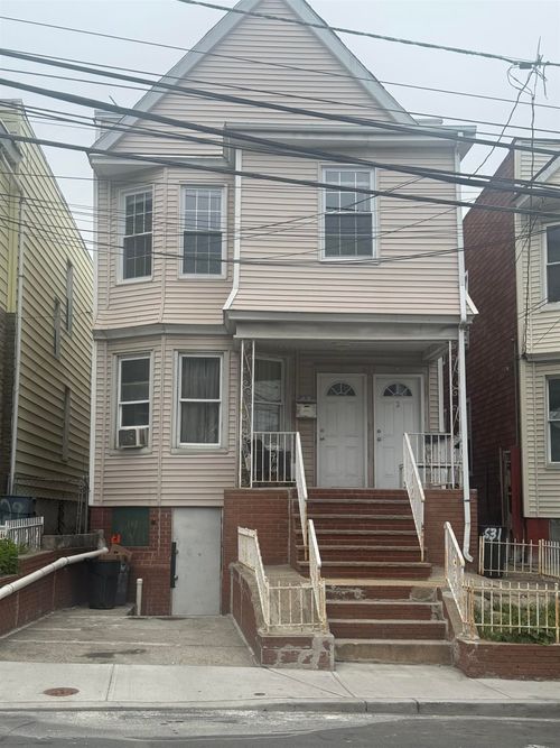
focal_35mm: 48
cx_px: 280
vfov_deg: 39.7
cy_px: 374
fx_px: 1036
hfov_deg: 30.3
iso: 80
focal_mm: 6.76
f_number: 1.78
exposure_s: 1/4329
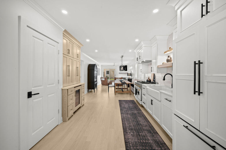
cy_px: 75
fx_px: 88
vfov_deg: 81.1
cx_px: 113
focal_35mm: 14
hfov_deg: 104.3
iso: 250
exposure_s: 1/1.25
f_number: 10
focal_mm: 14
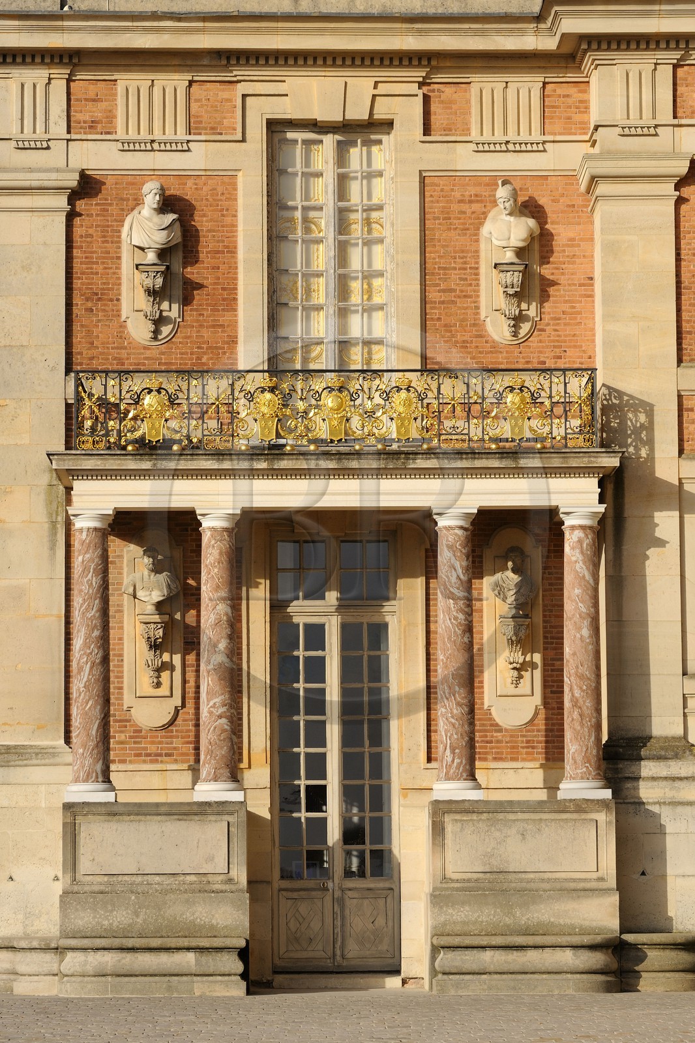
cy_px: 522
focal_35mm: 110
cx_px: 348
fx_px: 3187
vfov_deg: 18.6
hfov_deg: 12.4
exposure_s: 1/320
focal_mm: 110
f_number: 11
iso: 200
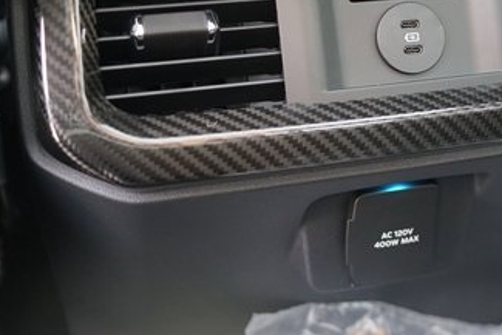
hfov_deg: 33.5
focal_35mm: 59
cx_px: 352
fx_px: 823
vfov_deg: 22.4
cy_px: 27
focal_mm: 30
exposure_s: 1/160
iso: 2500
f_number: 2.8
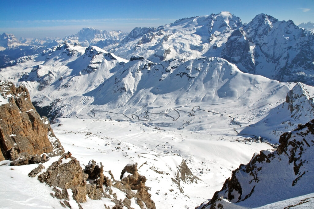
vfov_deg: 47.9
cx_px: 157
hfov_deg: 67.4
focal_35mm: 27
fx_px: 235
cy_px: 104
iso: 200
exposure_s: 1/250
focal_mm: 18
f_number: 16
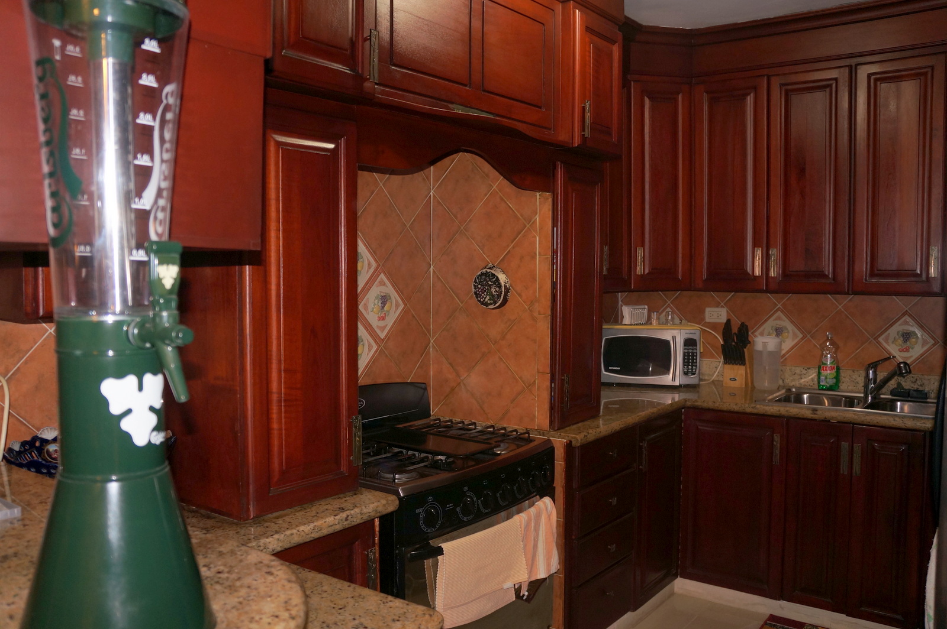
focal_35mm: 30
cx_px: 474
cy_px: 314
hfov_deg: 62.0
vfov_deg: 43.5
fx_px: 788
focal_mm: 20
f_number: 3.5
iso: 400
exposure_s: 1/60
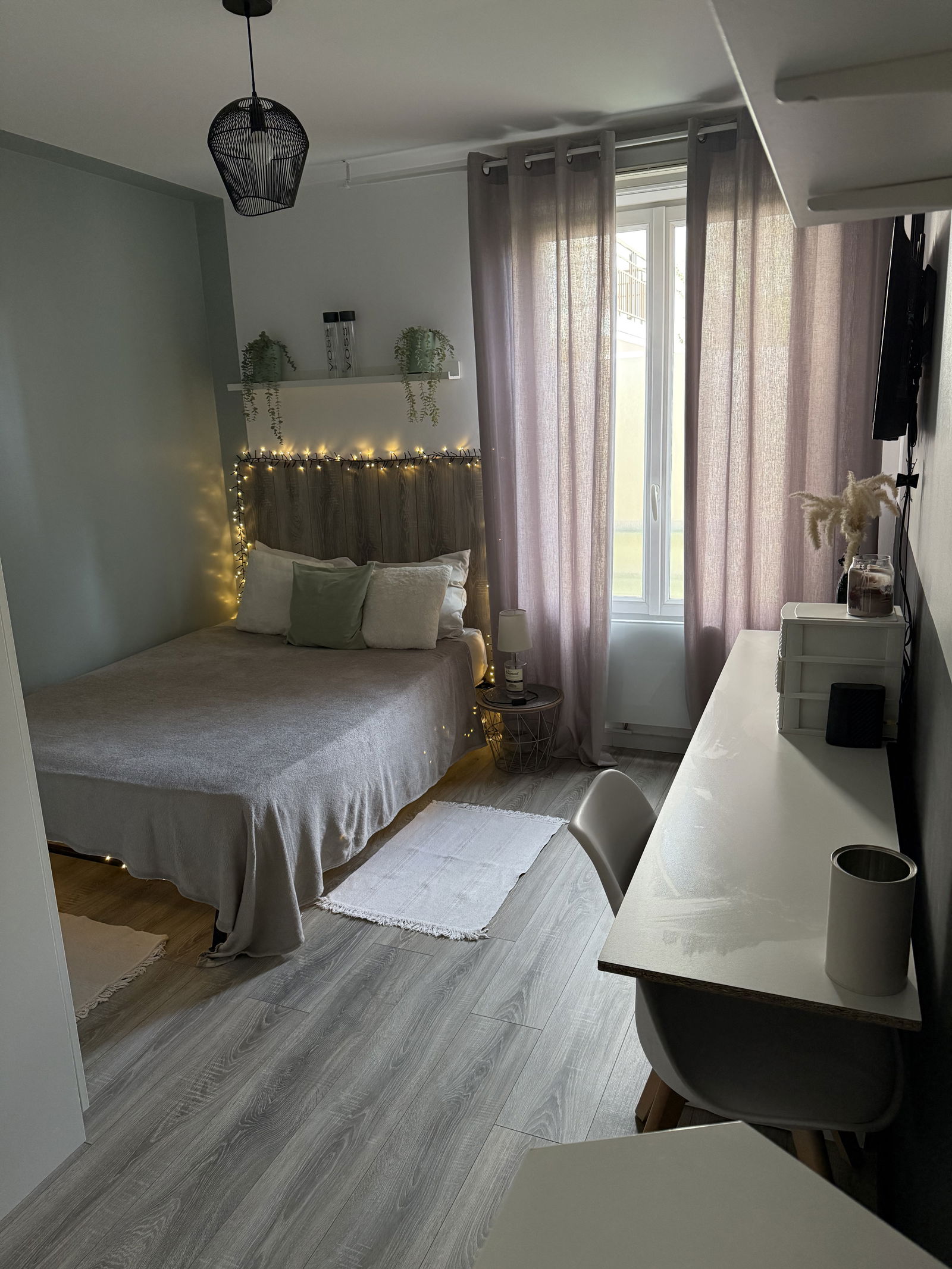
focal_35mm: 24
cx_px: 476
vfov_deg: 71.6
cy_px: 634
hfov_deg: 56.8
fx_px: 880
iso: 400
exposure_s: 1/243
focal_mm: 6.76
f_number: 1.78
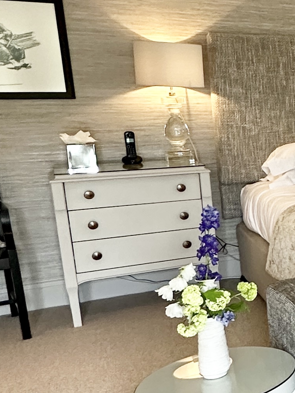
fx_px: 636
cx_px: 560
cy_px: 203
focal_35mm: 56
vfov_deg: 34.3
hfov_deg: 18.7
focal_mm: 2.22
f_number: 2.2
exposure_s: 1/50
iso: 200
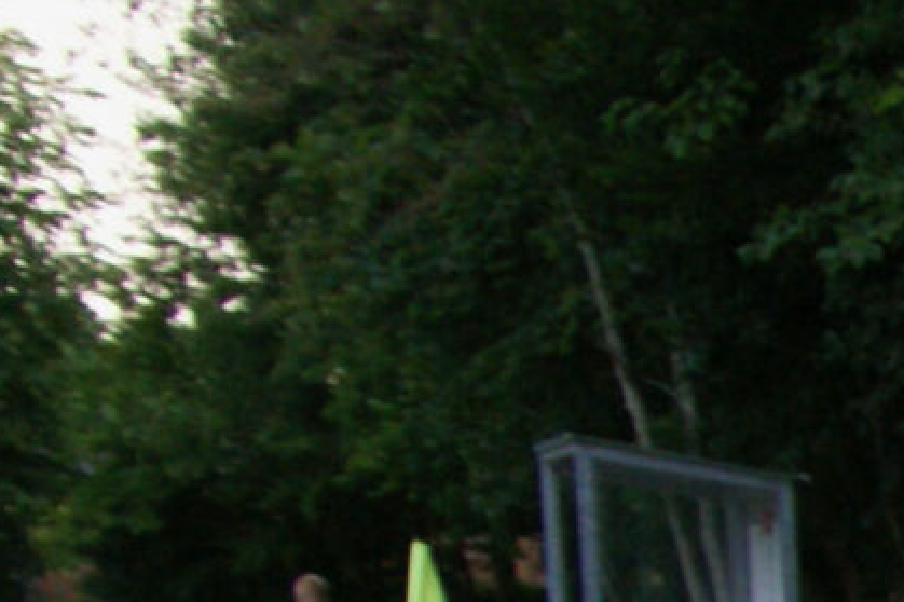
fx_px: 4141
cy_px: 1442
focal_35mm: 165
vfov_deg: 7.7
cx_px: 2473
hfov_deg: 10.1
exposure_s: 1/60
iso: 400
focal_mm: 18
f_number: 5.6
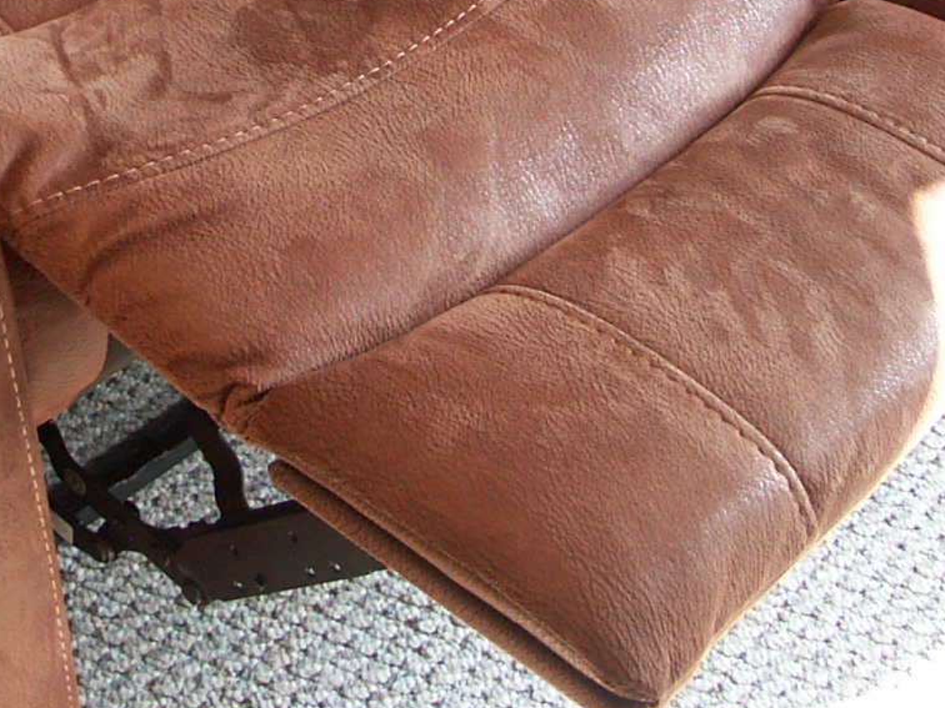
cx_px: 248
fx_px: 2102
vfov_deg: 18.3
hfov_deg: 25.1
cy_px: -104
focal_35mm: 77
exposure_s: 1/15
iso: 100
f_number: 2.8
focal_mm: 7.2
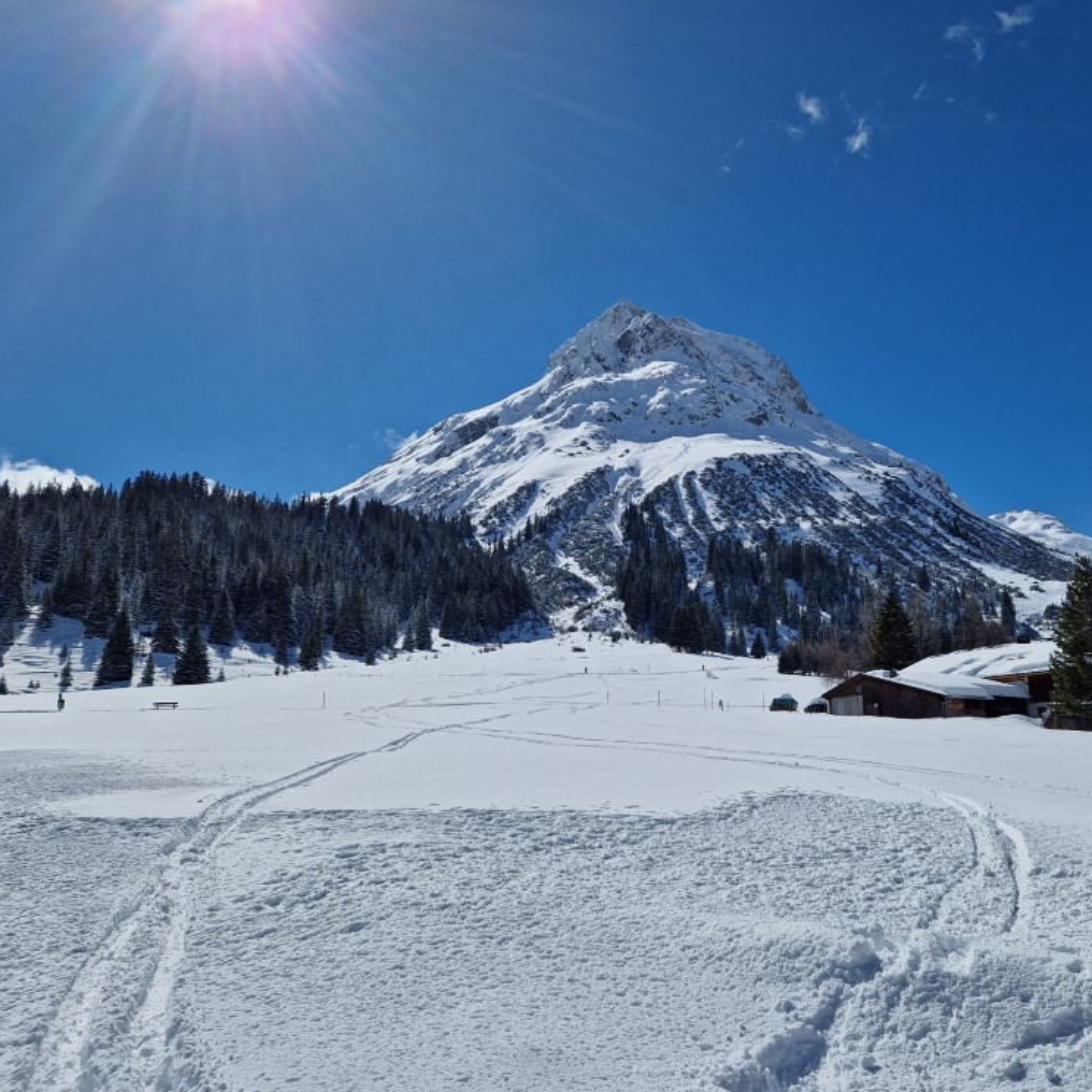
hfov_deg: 56.4
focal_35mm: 28
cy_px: 538
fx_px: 999
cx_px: 700
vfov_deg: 57.3
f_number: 1.8
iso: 50
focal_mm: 5.4
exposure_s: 1/6560
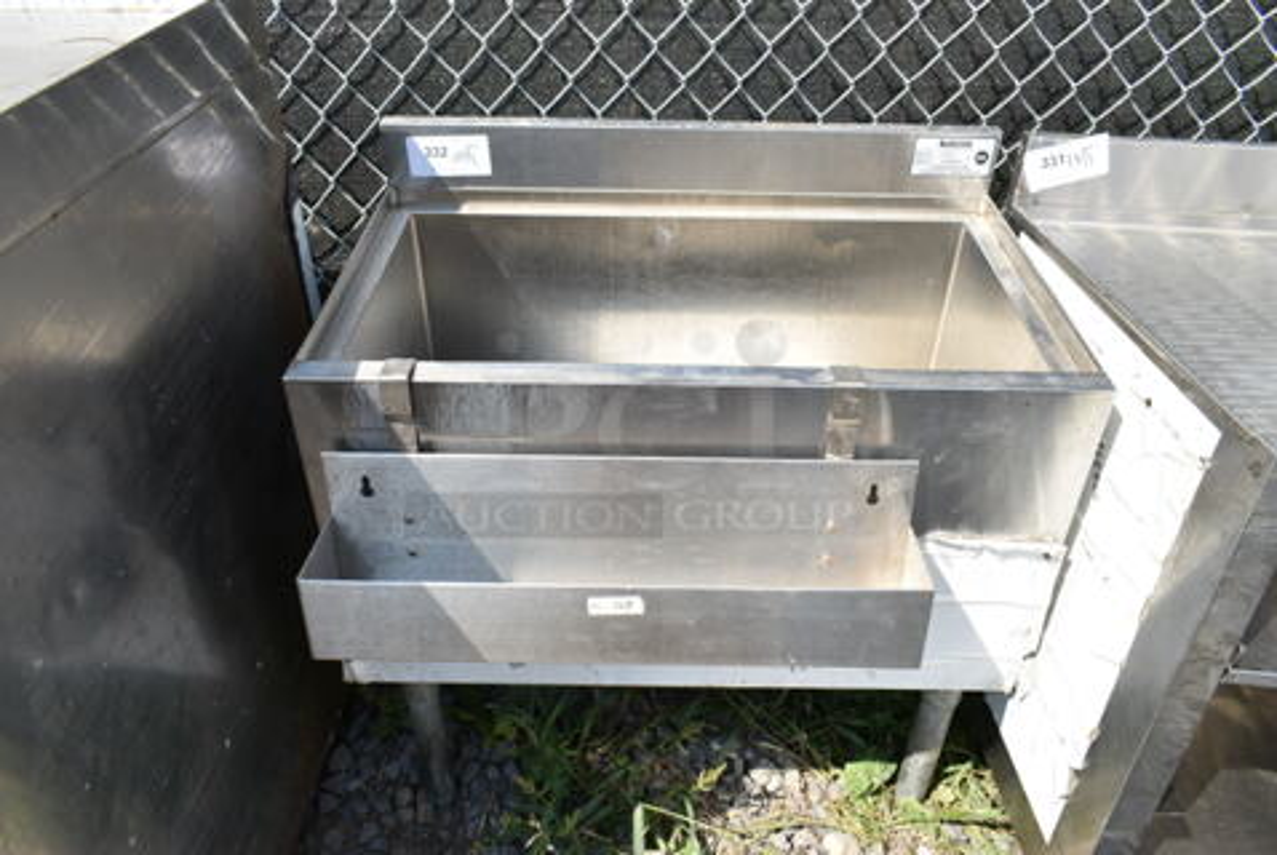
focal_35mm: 27
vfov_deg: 48.1
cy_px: 428
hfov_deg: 67.3
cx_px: 638
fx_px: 959
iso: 100
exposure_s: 1/200
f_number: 7.1
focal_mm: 18
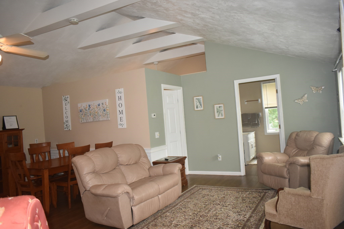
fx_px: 258
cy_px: 114
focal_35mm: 27
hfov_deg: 67.4
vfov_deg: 47.9
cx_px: 172
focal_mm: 18
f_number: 3.5
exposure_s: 1/60
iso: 800
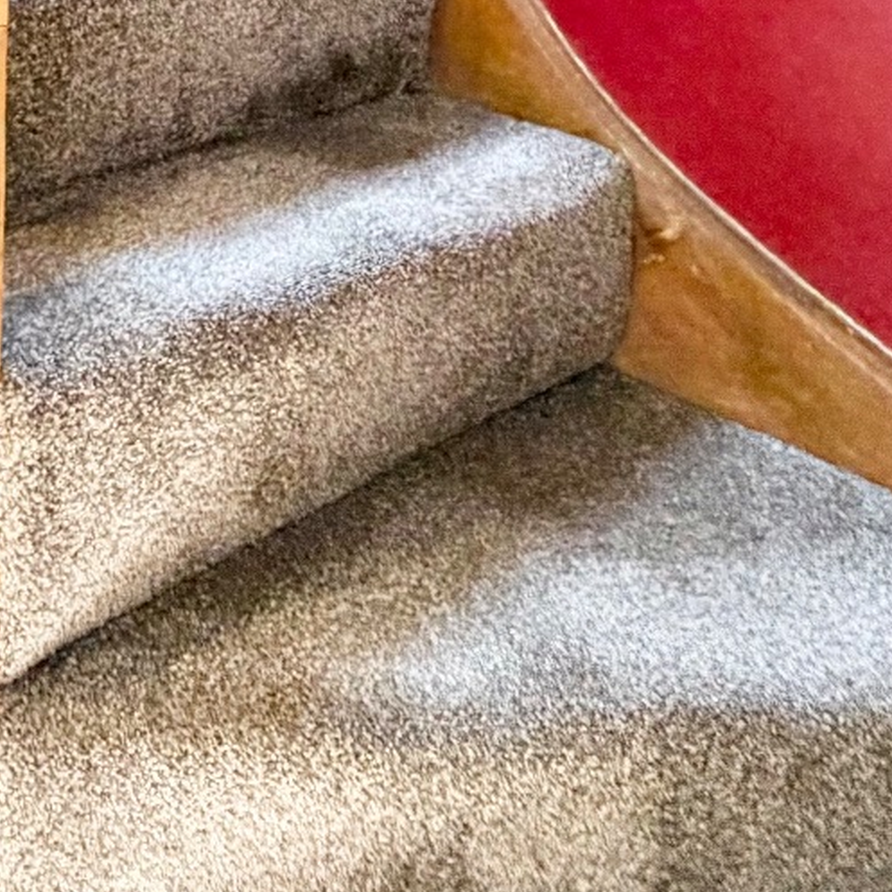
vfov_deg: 28.2
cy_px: -233
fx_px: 1487
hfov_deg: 29.6
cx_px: -120
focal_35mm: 51
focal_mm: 2.22
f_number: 2.2
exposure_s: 1/60
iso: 500
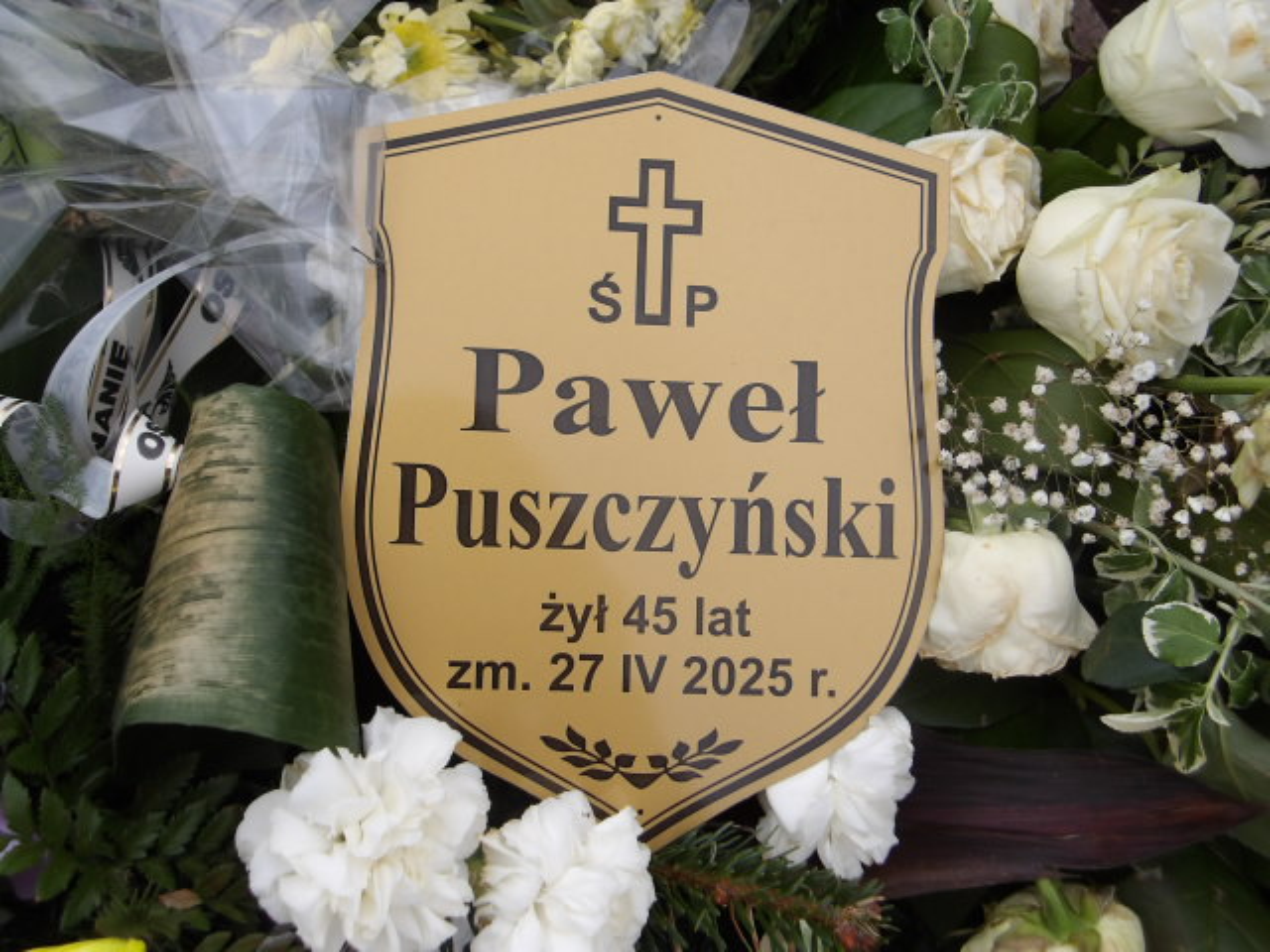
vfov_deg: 34.3
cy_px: 476
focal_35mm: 42
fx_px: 1541
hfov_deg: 44.8
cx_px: 635
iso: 100
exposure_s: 1/429
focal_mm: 7.6
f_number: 3.7
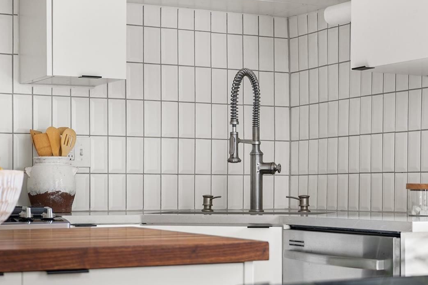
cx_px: 249
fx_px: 927
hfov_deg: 26.0
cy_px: 142
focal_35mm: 78
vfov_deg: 17.5
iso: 160
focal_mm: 34.5
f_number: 4
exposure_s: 1/2.5
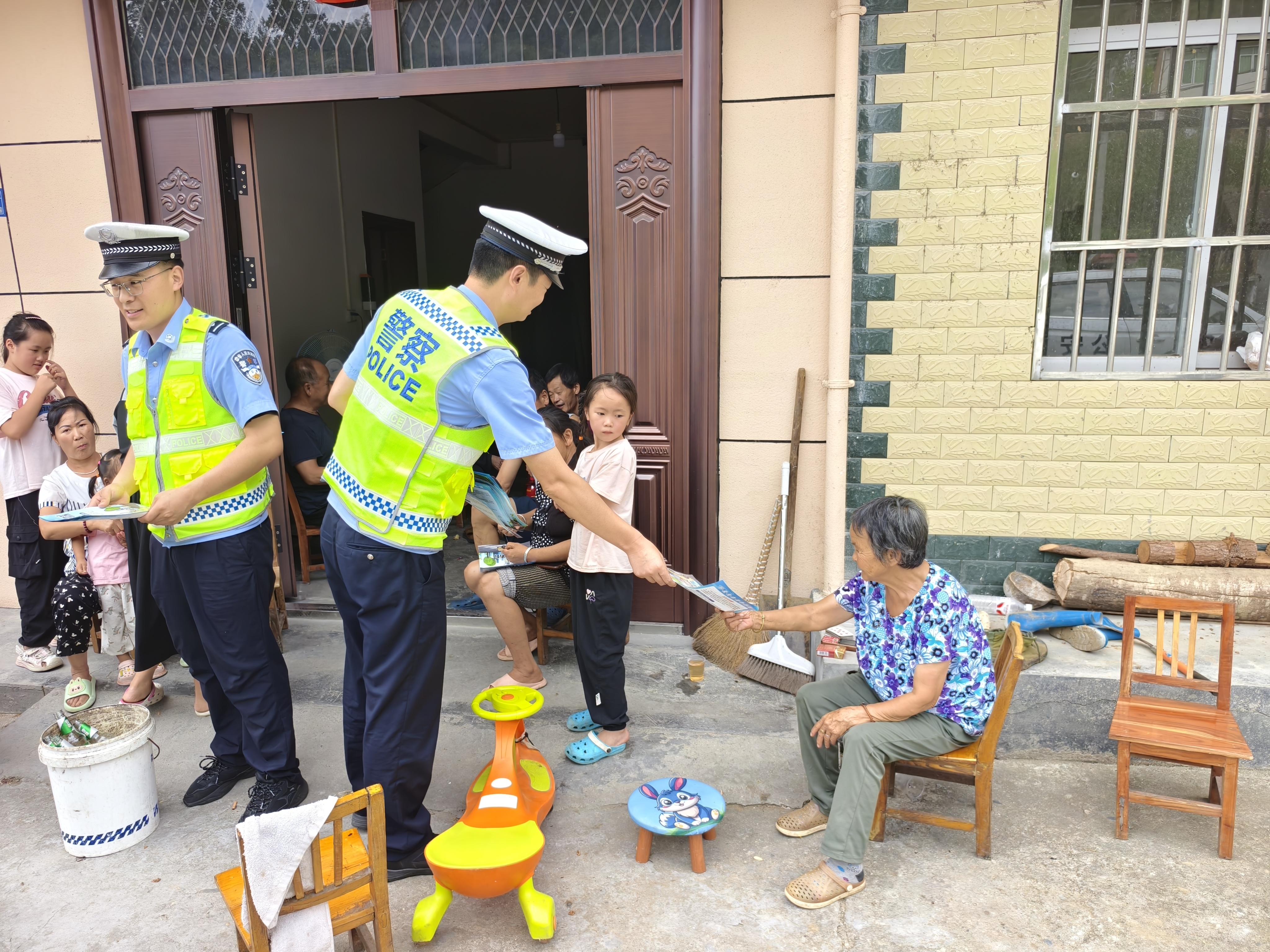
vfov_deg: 58.9
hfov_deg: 73.9
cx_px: 635
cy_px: 476
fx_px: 844
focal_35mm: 23
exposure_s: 1/1122
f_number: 1.57
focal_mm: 5.6
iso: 144
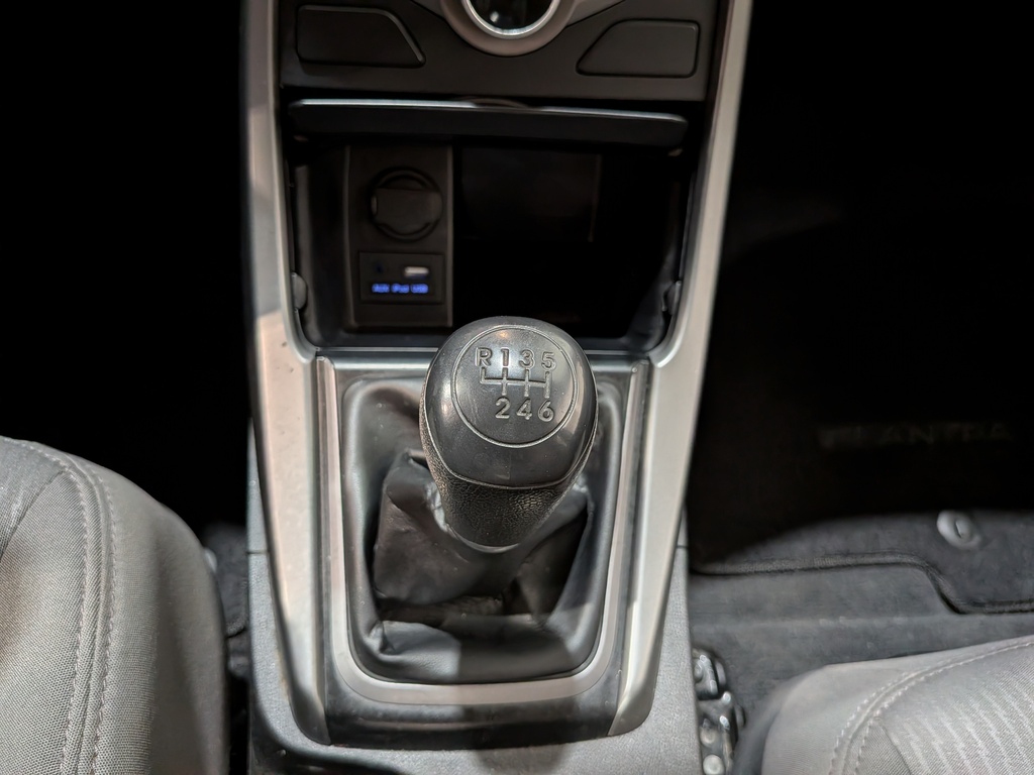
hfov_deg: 71.6
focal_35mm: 24
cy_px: 388
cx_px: 517
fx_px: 717
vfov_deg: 56.8
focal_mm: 4.53
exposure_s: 1/120
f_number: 1.7
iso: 79
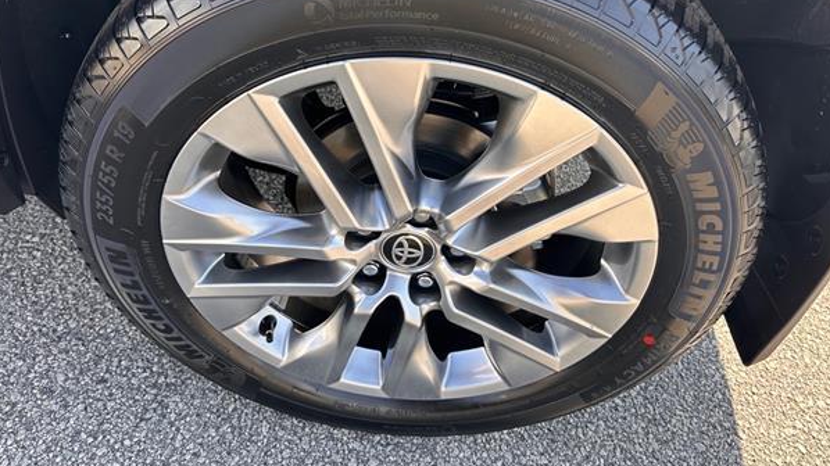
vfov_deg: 41.3
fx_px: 616
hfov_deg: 67.9
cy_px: 186
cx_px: 414
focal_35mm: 28
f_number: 1.78
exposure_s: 1/494
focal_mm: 6.86
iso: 80
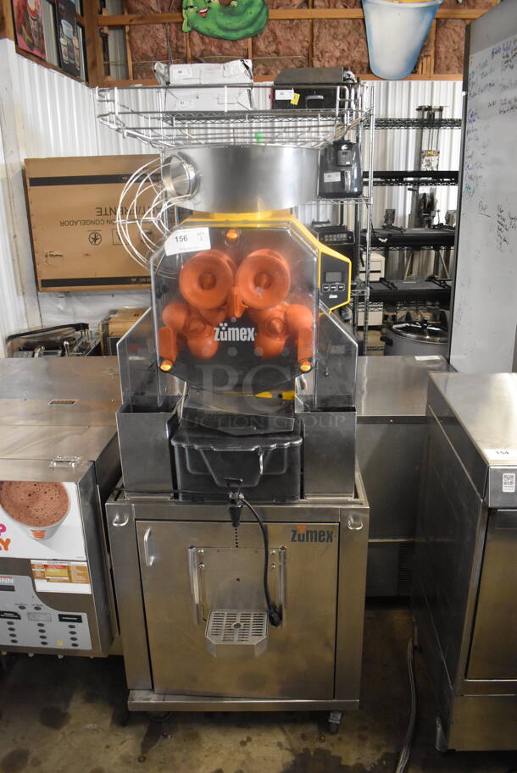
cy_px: 386
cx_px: 258
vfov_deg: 67.3
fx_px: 581
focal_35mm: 27
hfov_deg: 48.0
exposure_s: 1/125
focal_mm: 18
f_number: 3.5
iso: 4500
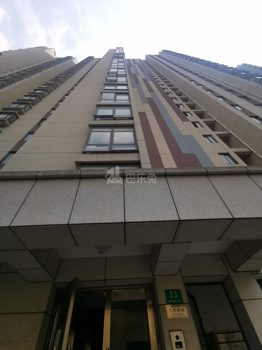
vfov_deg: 94.5
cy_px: 175
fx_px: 161
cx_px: 131
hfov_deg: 78.1
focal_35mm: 16
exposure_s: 1/975
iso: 50
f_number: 2.2
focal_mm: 2.35
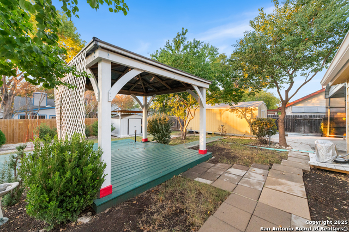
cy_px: 116
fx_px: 136
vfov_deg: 81.1
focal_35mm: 14
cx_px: 174
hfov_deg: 104.3
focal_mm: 14
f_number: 4
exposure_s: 1/1000
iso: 2500
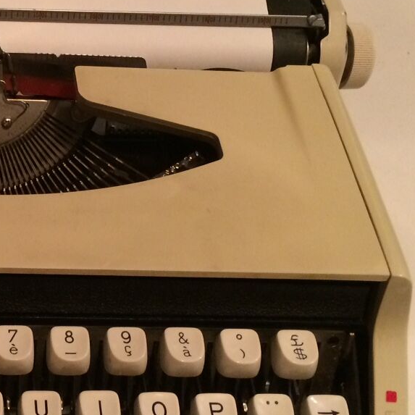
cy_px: 201
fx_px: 990
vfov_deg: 23.7
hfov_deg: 22.4
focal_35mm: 73
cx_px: -34
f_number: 2.2
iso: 320
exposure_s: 1/20
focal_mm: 4.15
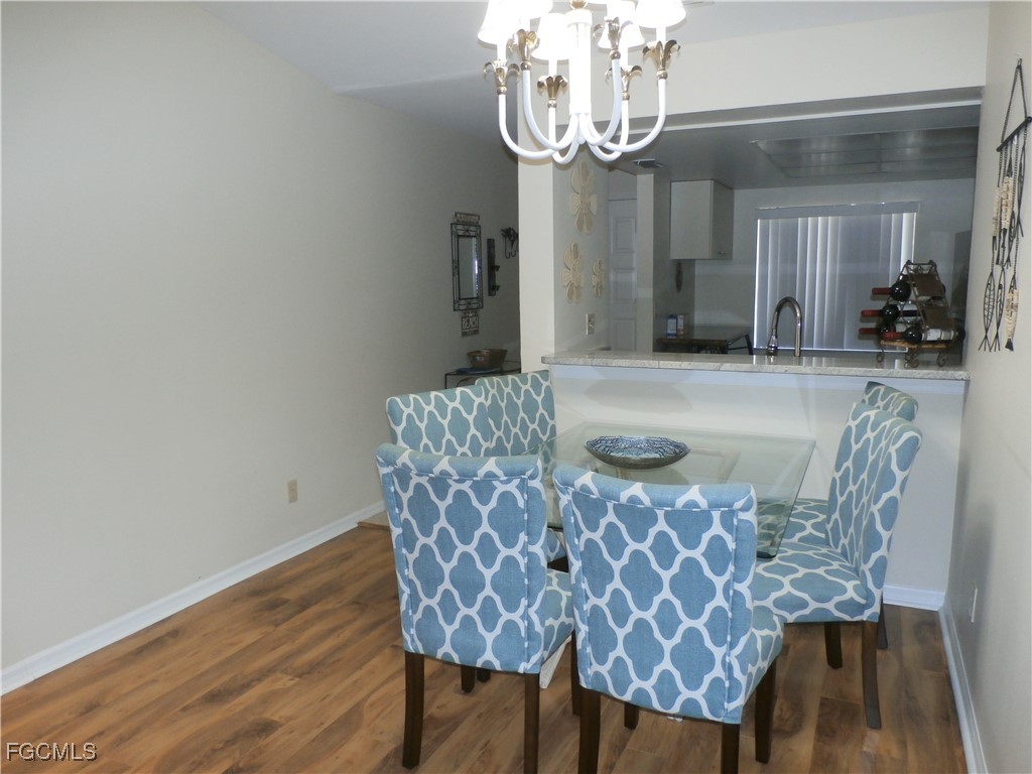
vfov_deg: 54.9
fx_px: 745
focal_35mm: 25
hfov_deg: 69.4
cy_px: 387
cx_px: 516
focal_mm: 4.5
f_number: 3
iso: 200
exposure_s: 1/30
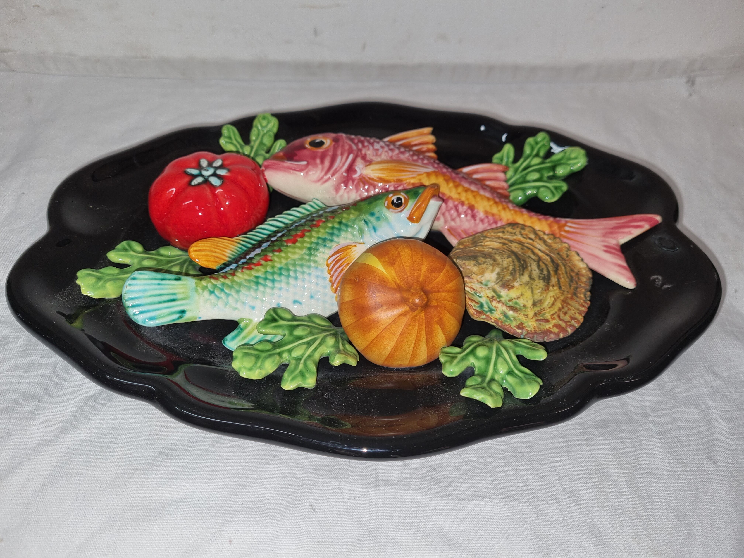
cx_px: 372
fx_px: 559
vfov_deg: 53.1
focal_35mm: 26
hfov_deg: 67.3
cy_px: 279
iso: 125
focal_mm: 5.4
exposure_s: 1/100
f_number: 1.8
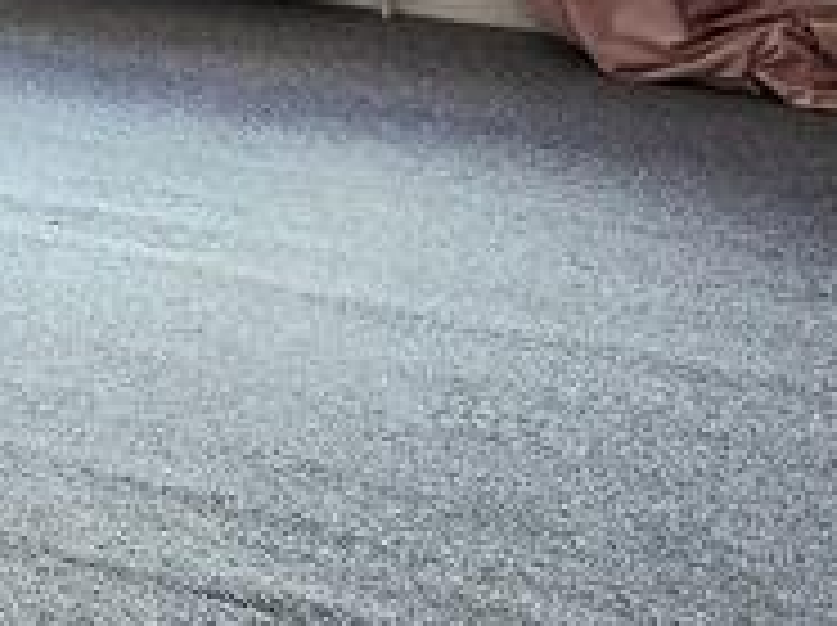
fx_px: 1690
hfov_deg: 20.7
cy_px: -549
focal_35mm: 70
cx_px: -608
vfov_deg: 16.8
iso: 80
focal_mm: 2.2
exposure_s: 1/101
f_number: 2.2
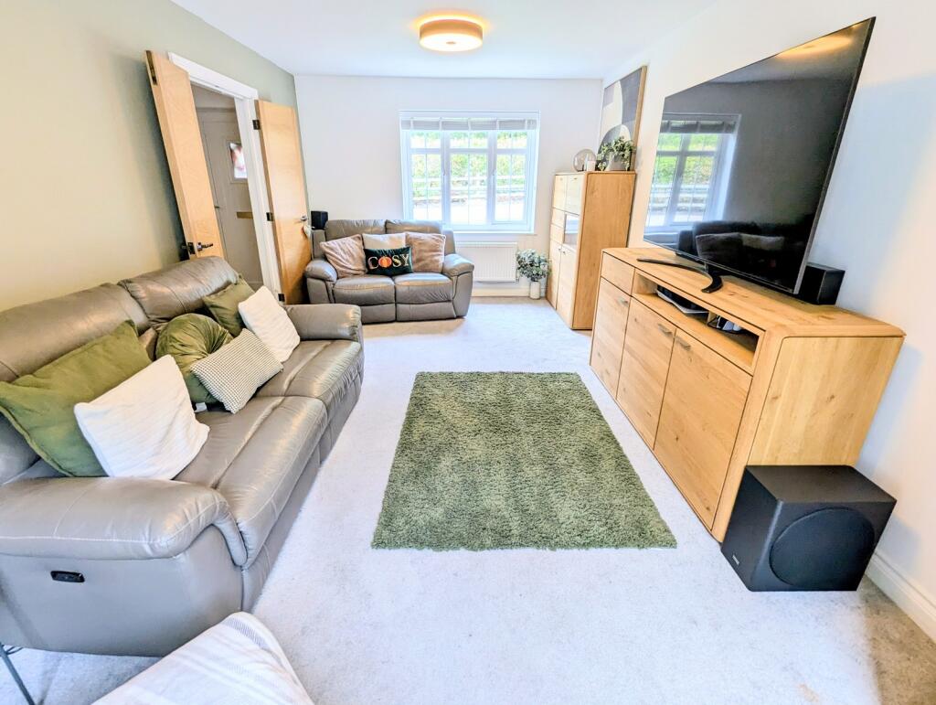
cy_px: 352
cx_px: 468
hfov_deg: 94.4
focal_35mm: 16
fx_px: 433
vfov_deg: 78.2
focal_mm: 2.35
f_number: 2.2
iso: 92
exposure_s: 1/50
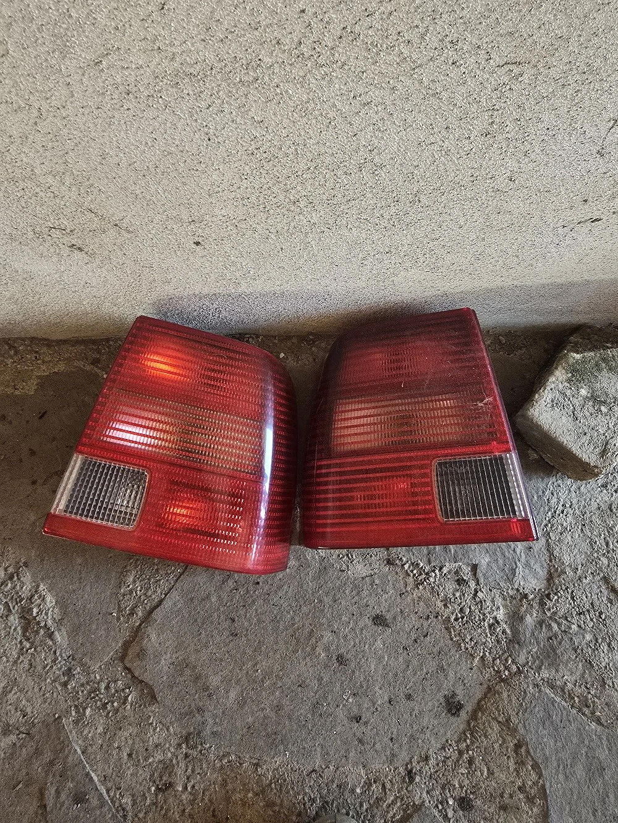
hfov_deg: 89.9
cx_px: 309
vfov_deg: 106.2
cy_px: 412
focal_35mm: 13
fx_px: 309
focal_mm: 2.2
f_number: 2.2
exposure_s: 1/50.3
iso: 200
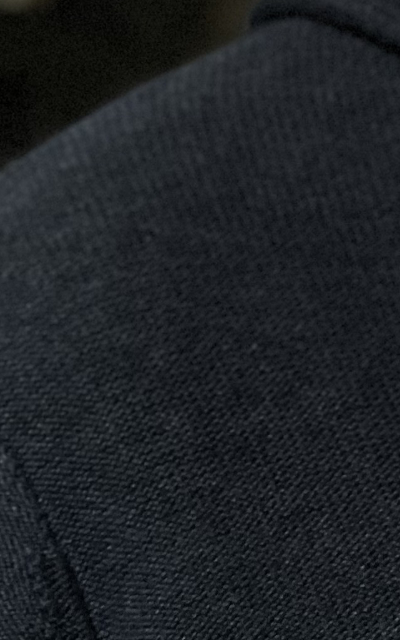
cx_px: 830
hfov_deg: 4.0
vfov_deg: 6.5
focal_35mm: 321
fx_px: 5597
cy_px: -224
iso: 400
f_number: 2.8
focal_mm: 9
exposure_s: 1/33
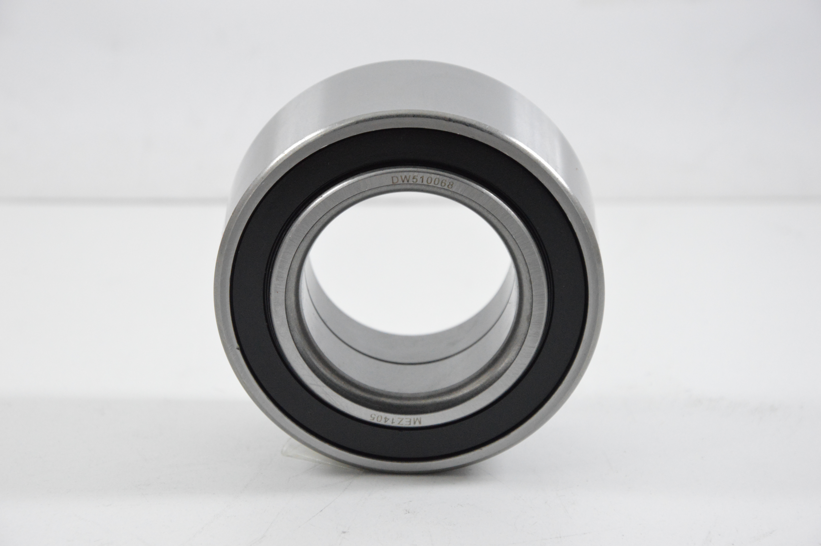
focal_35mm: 158
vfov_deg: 8.7
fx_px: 3589
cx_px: 410
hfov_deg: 13.1
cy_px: 273
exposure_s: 1/100
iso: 3200
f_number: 8
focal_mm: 105
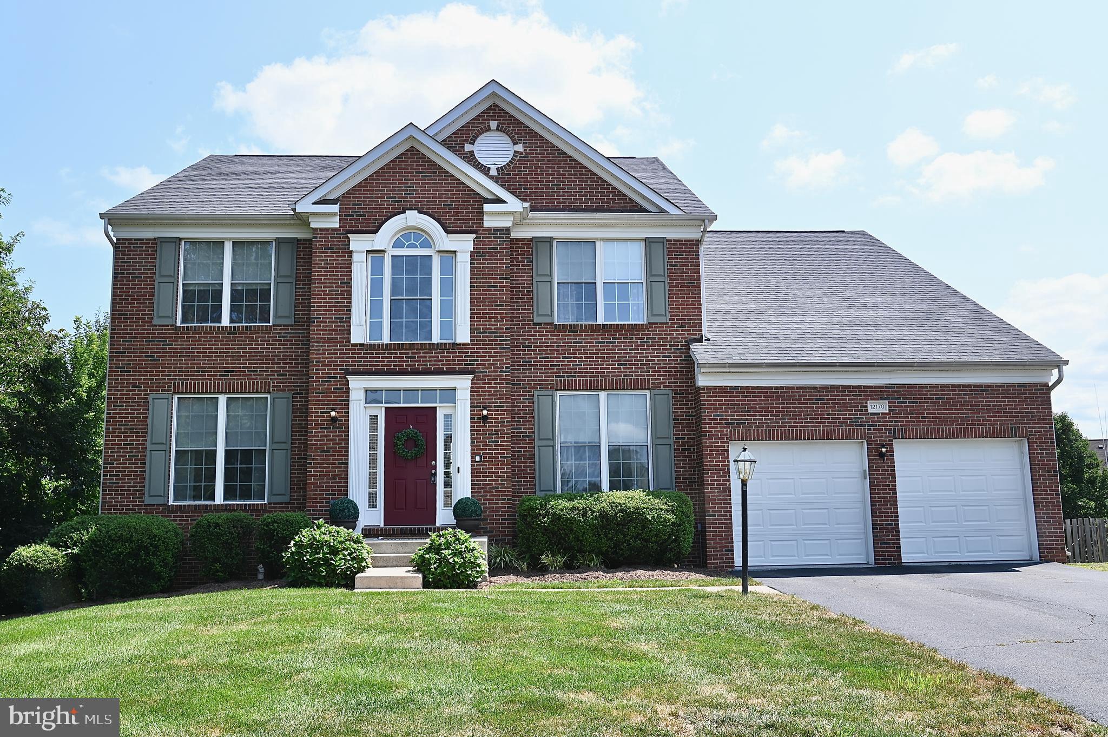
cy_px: 368
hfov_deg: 62.0
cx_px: 554
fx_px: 923
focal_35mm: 30
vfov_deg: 43.5
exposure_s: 1/30
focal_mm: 30
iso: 100
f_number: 16
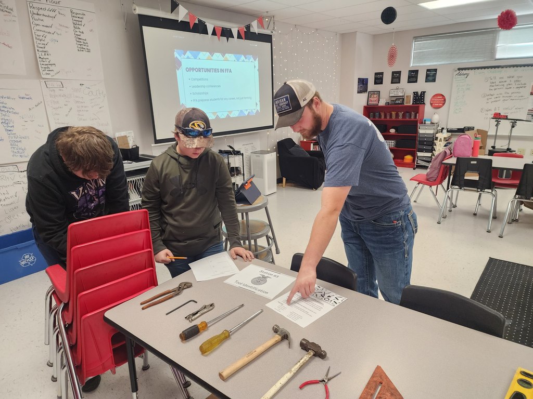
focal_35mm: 23
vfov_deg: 58.9
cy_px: 200
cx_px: 266
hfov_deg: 73.9
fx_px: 354
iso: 320
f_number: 1.8
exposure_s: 1/120
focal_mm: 6.4
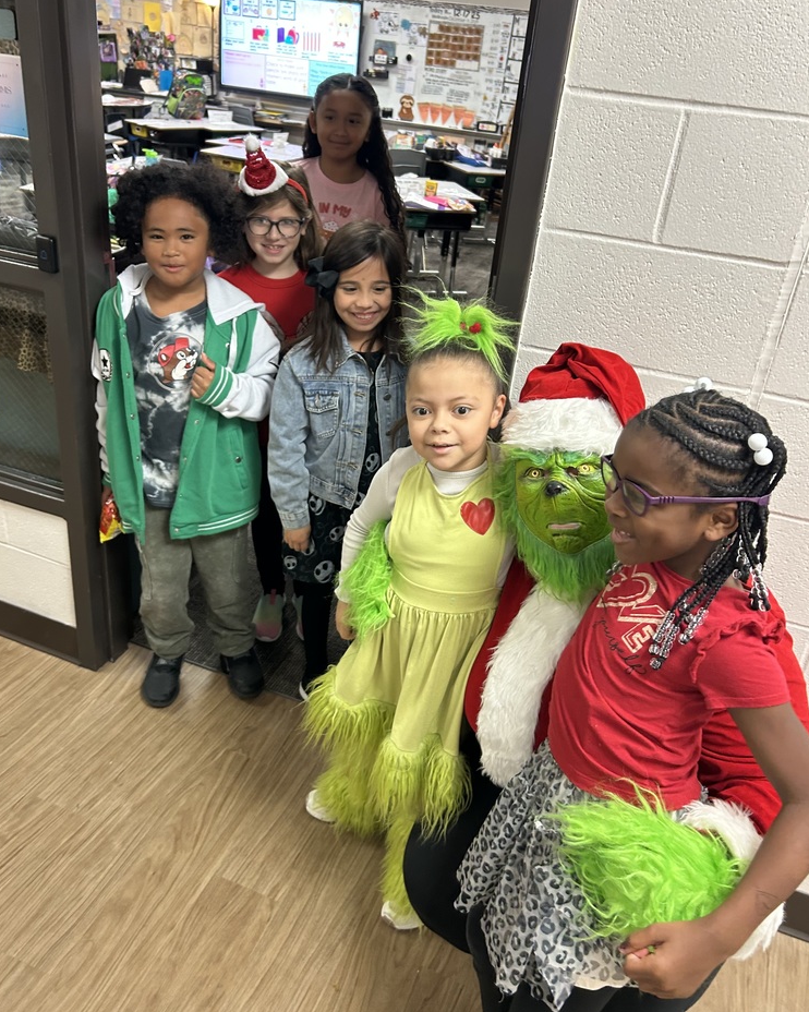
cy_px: 483
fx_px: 838
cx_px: 396
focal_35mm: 28
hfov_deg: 51.5
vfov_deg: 62.2
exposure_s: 1/60
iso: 200
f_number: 1.5
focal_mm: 5.7
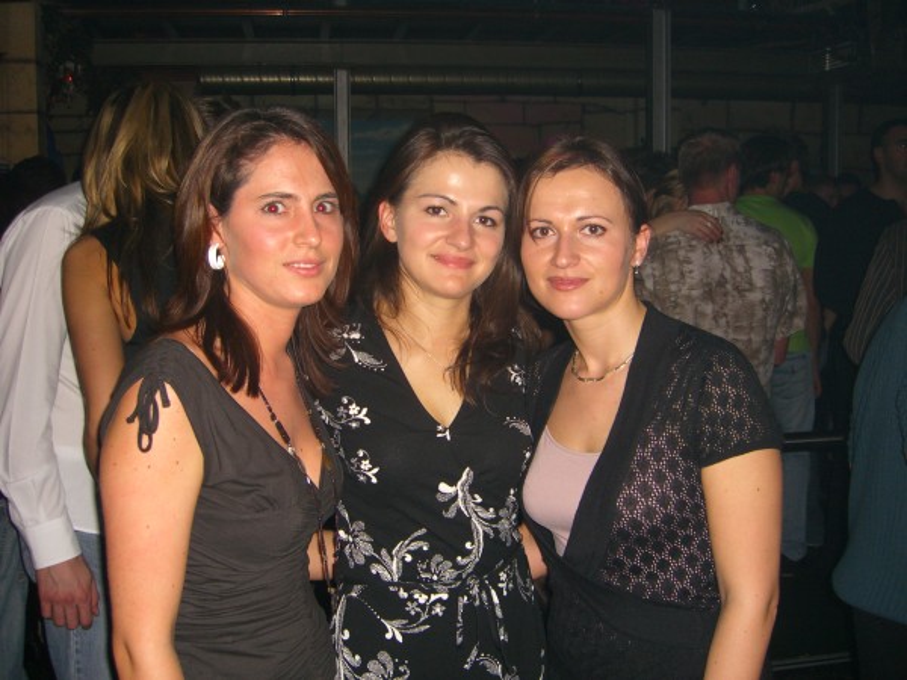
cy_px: 340
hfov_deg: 49.0
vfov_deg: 37.7
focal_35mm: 38
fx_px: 996
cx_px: 454
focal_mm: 7.9
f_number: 2.8
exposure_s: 1/60
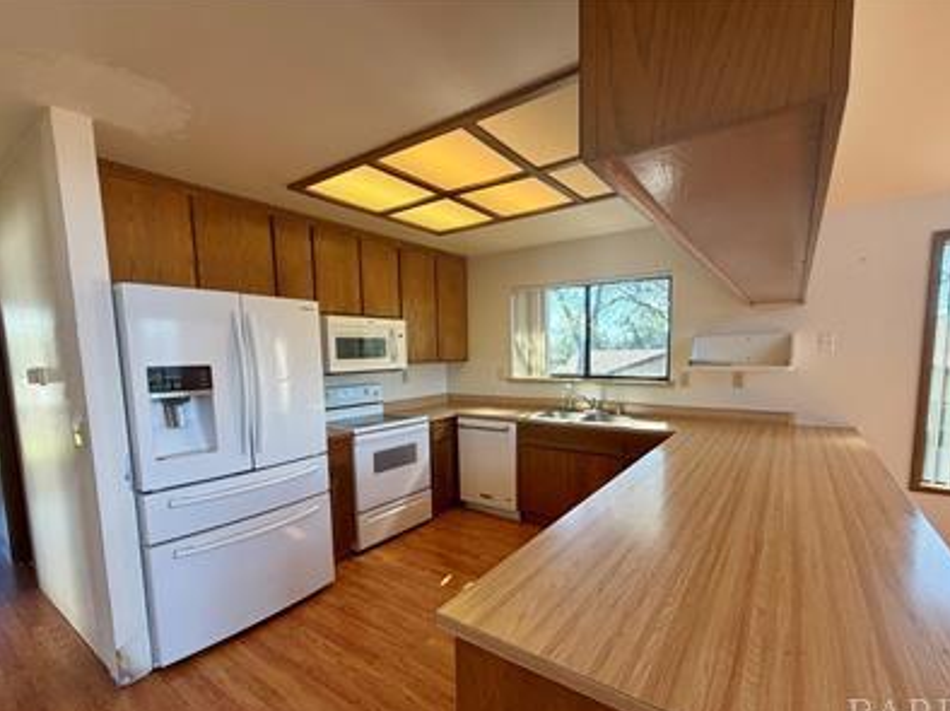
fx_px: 439
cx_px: 502
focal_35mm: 16
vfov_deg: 77.8
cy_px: 396
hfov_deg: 94.4
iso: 100
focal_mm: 2.22
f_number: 2.2
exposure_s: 1/121
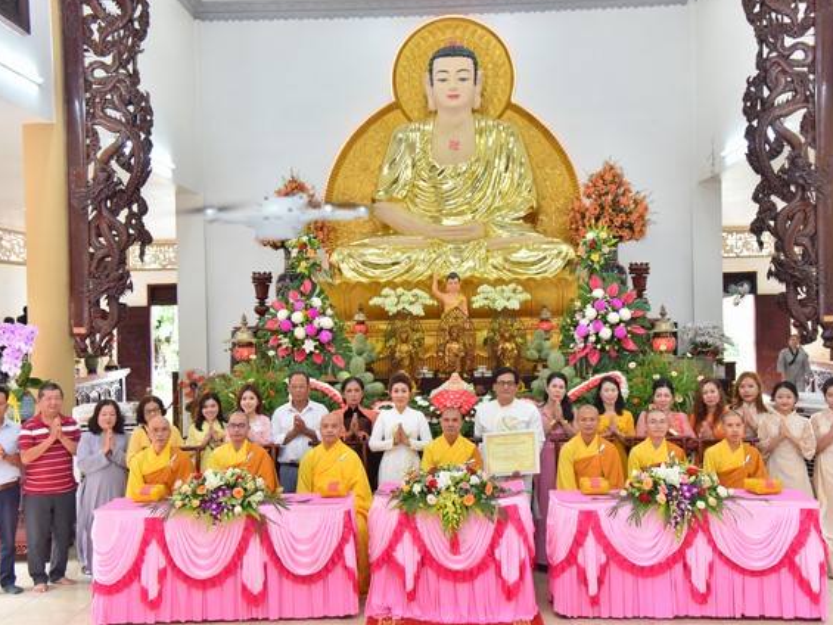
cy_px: 309
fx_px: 1011
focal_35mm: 42
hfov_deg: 44.8
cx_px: 423
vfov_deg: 34.4
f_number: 5.6
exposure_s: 1/125
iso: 1250
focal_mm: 38
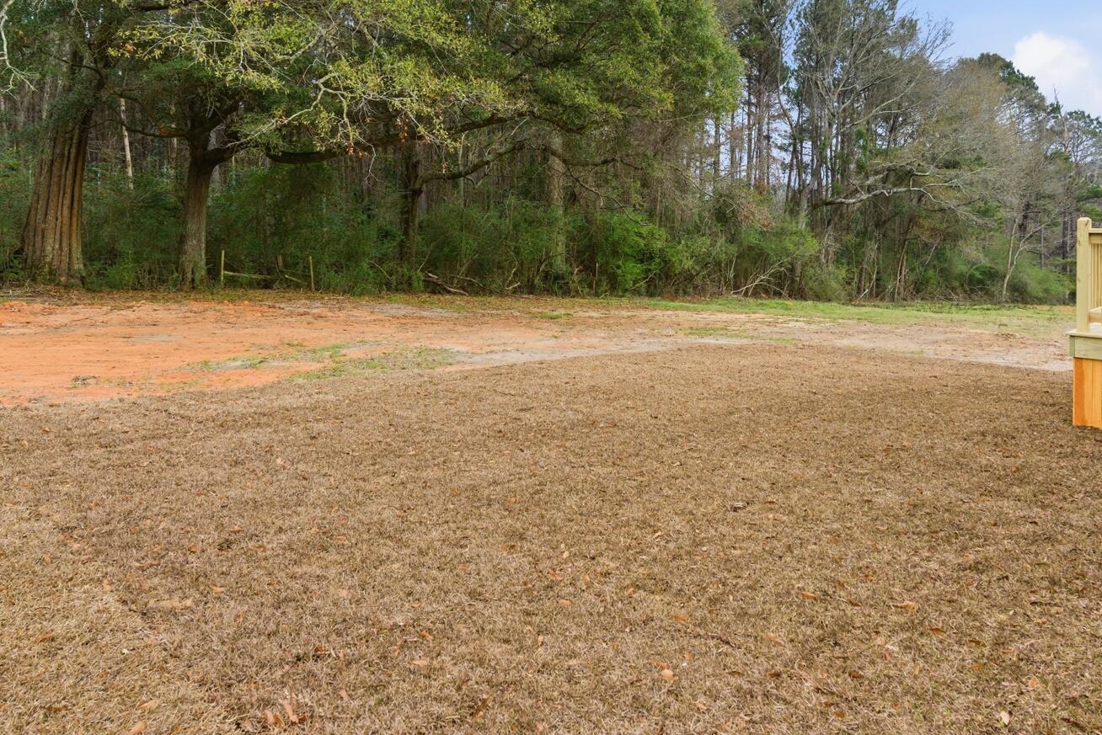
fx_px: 796
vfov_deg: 48.6
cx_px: 627
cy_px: 236
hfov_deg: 69.0
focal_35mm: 26
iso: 500
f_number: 5.6
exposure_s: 1/2000
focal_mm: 17
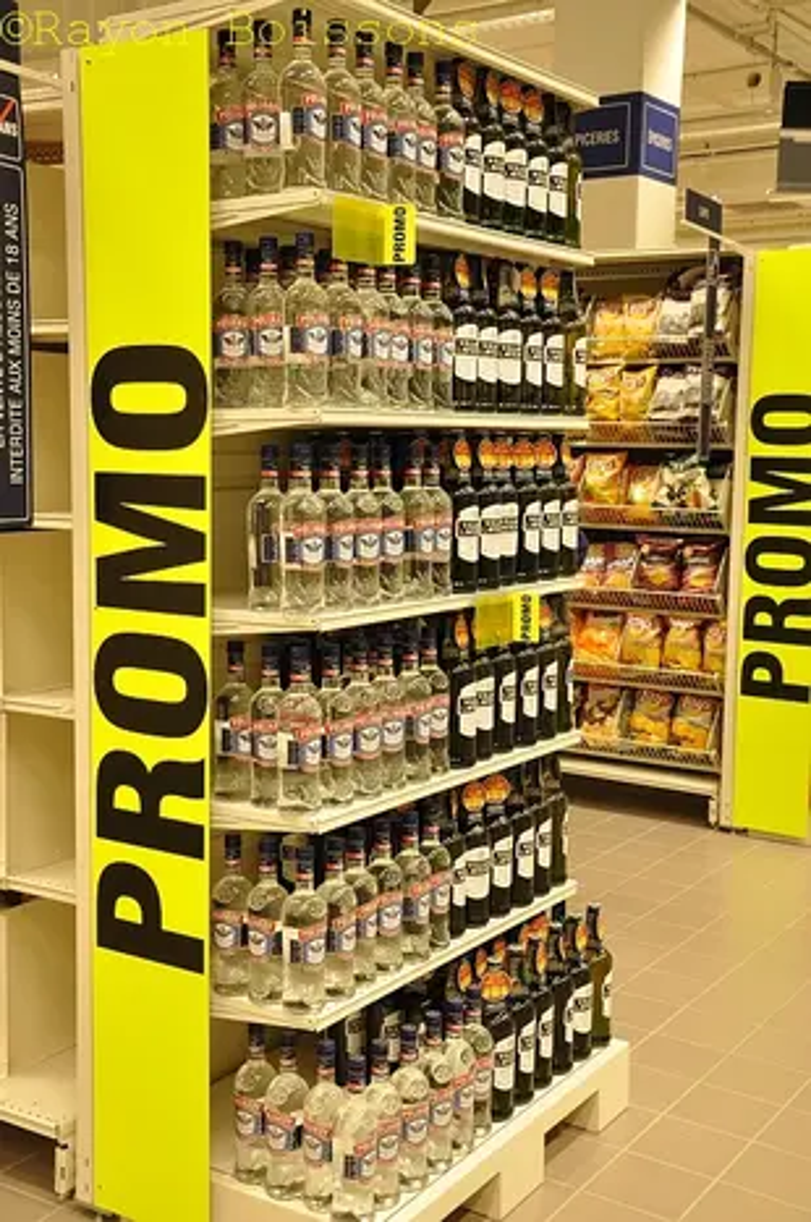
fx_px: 1525
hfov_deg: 29.8
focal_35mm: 45
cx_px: 406
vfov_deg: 43.7
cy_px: 611
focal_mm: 30
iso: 640
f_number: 7.1
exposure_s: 1/50
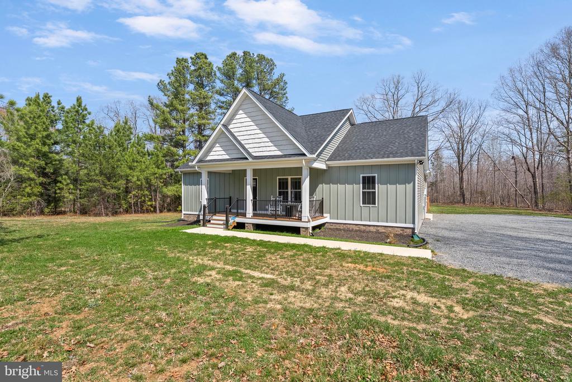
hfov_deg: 93.2
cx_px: 286
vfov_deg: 70.5
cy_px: 191
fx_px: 270
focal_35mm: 17
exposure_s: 1/500
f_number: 8
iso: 800
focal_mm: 17
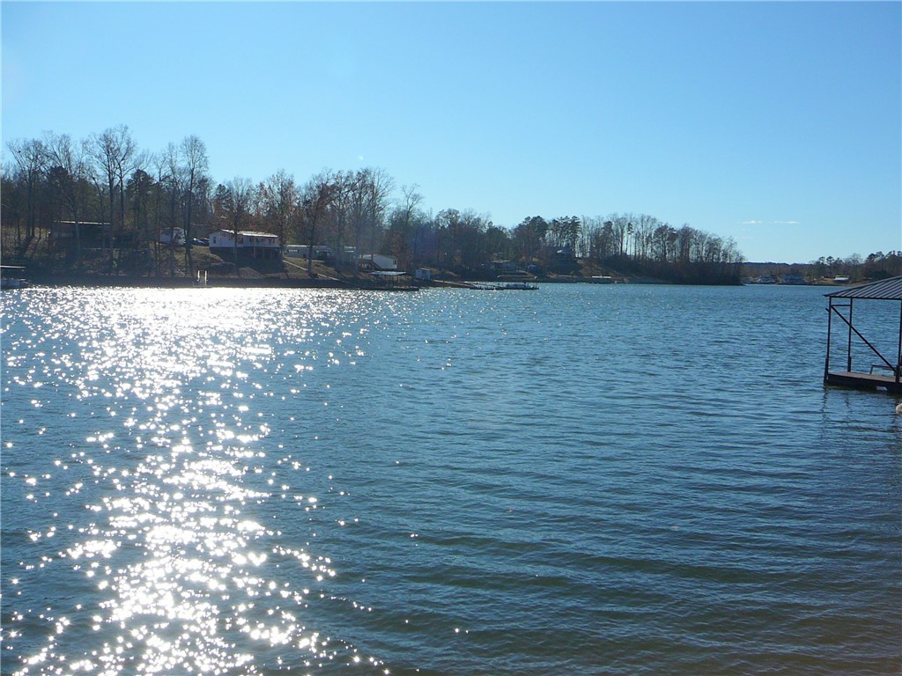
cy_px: 338
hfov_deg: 52.6
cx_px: 451
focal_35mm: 35
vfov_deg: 40.7
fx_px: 912
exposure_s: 1/1000
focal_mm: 5.2
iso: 80
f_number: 5
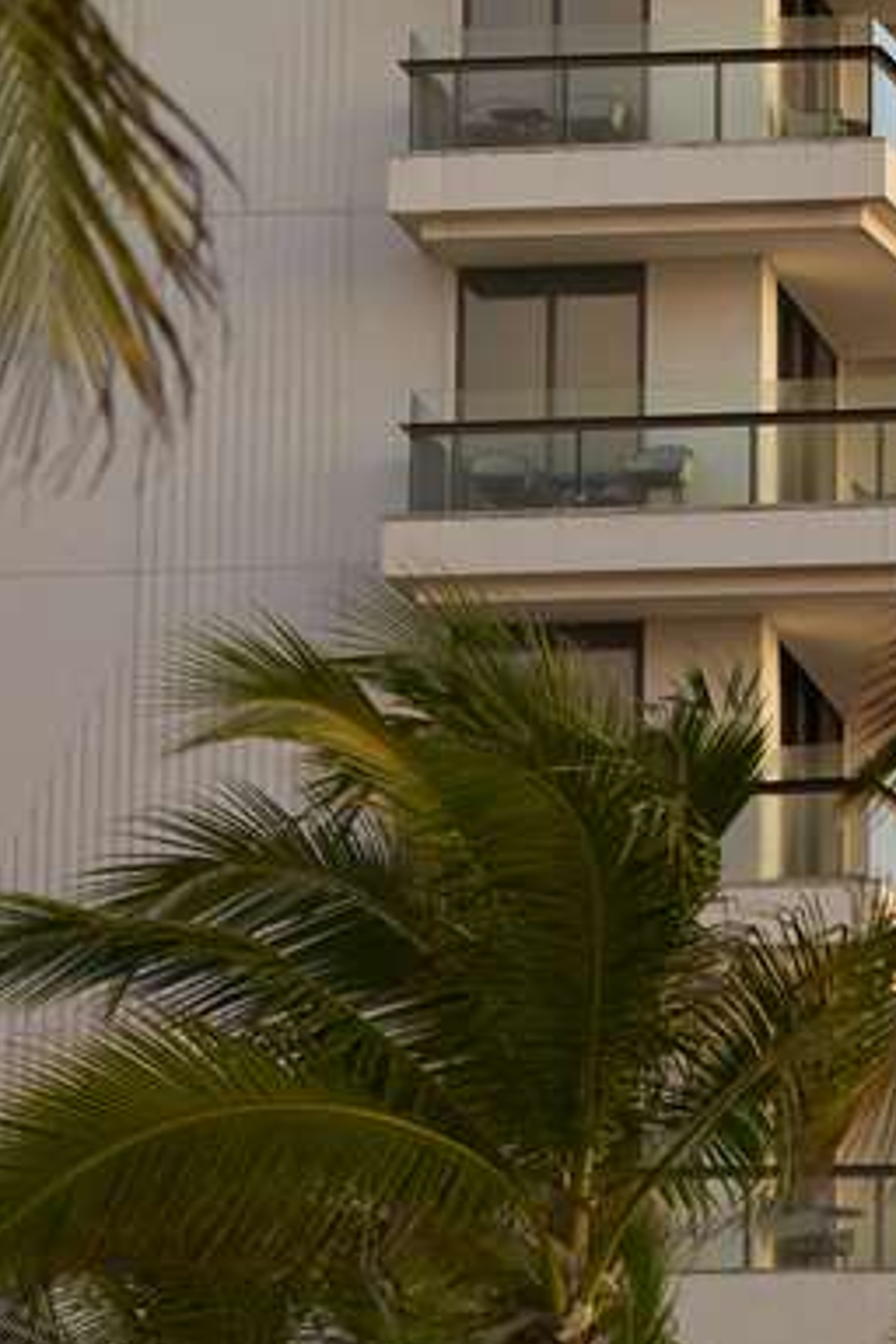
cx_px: 682
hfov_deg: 6.4
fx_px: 8063
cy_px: -201
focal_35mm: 216
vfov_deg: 9.4
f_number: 2.8
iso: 100
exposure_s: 1/800
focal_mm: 54
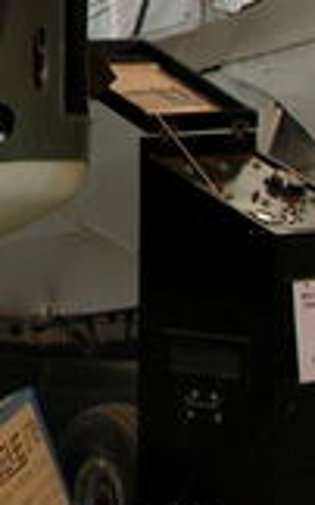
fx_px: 2587
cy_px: 37
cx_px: -499
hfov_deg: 6.5
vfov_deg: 11.1
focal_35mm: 188
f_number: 3.6
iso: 100
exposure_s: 1/69.5
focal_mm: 9.2
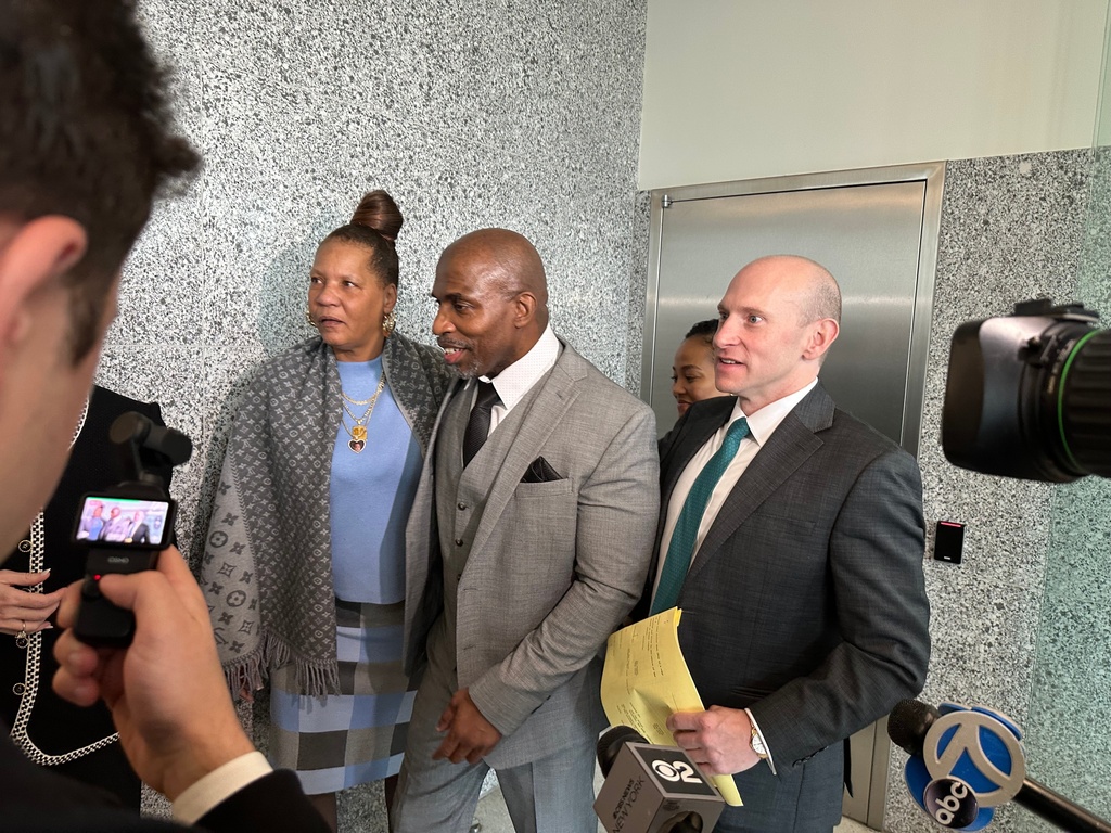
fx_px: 770
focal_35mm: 24
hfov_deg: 71.6
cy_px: 416
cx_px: 556
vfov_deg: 56.8
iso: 200
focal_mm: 6.86
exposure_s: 1/120
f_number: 1.78
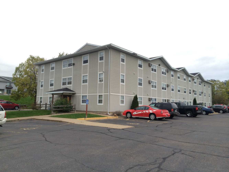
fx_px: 198
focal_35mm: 30
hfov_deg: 60.0
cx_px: 114
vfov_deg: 46.8
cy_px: 86
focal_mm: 4.12
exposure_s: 1/60
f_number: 2.2
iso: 40
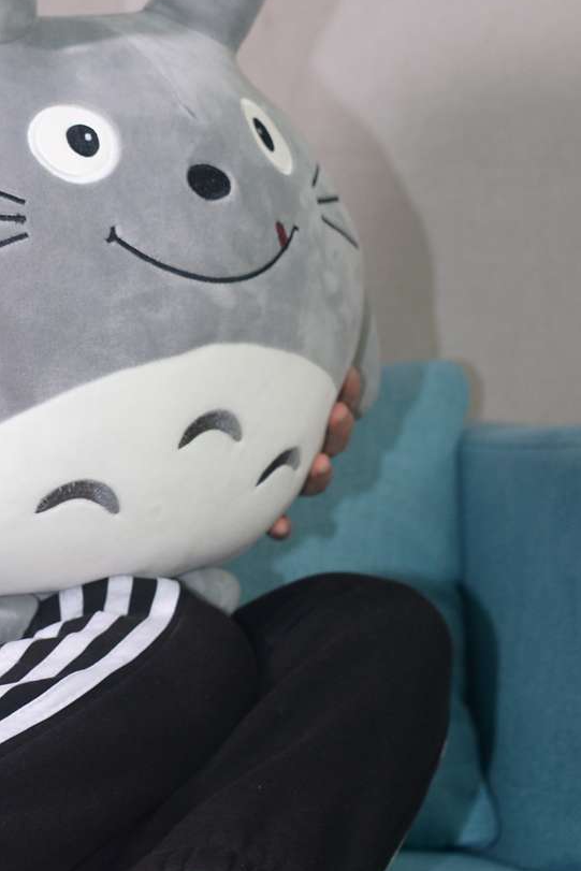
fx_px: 2347
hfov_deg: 13.9
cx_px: 31
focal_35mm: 97
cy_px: 284
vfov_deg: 20.9
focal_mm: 35
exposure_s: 1/80
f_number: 5.6
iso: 400
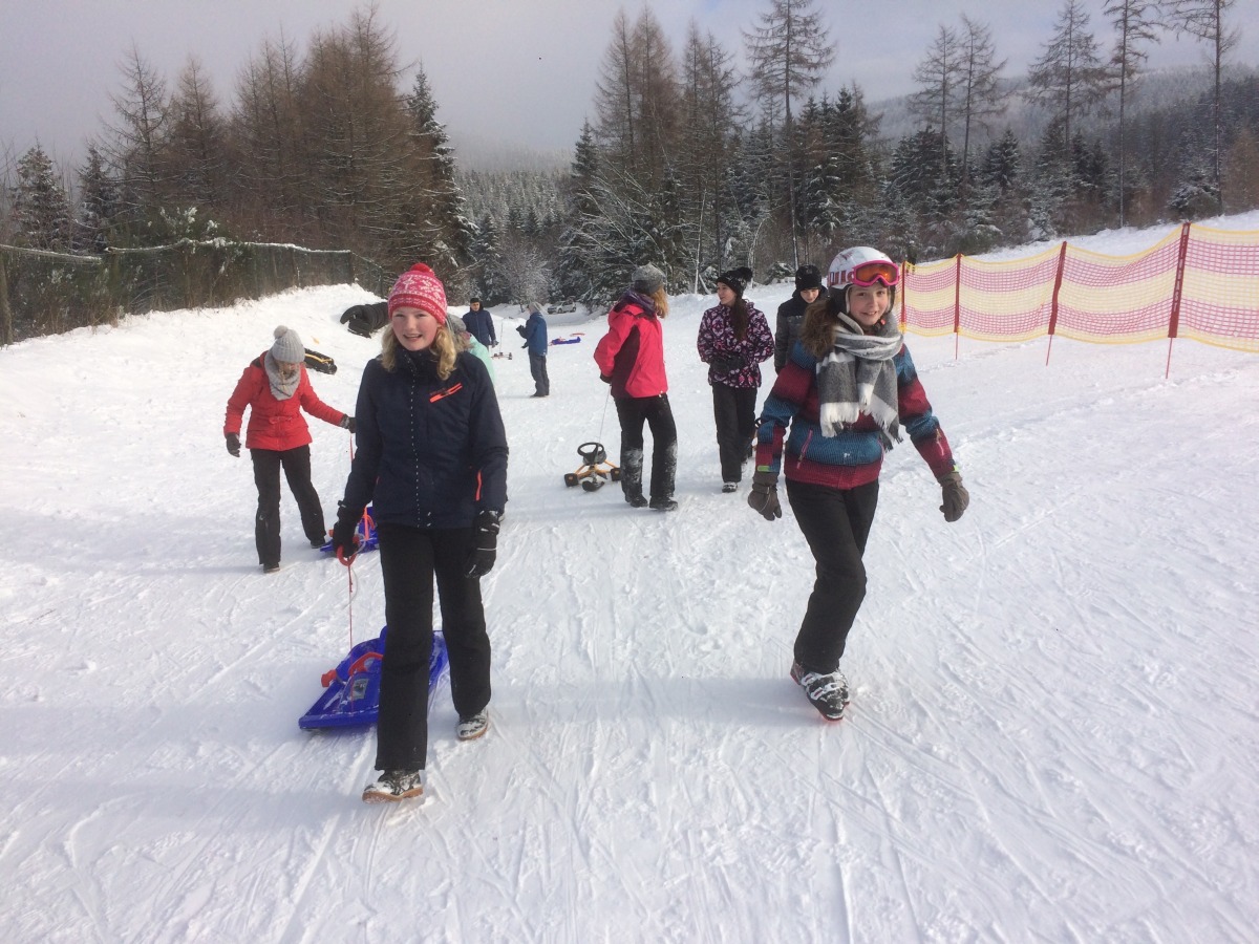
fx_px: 1055
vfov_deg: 48.2
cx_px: 630
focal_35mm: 29
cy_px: 472
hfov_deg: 61.7
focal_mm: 4.15
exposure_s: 1/2933
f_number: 2.2
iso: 32
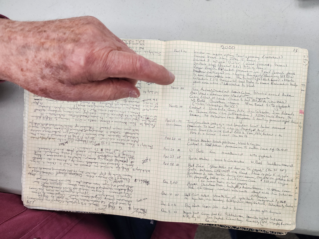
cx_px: 160
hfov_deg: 73.9
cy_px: 120
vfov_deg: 58.9
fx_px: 212
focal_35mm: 23
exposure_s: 1/120
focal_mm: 6.4
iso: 200
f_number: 1.8
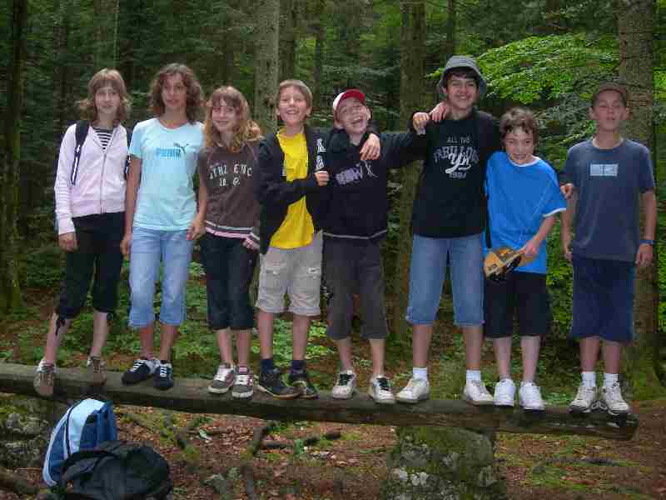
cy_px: 250
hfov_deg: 49.0
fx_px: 731
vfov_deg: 37.7
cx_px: 333
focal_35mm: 38
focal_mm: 7.8
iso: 159
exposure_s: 1/60.1
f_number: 2.8
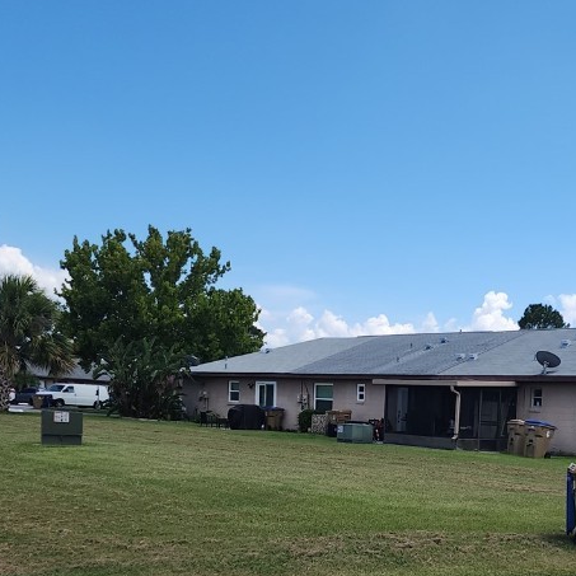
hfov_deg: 35.3
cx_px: 479
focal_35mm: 46
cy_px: 456
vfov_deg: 35.7
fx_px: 866
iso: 12
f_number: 1.8
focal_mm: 6.4
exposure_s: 1/1123
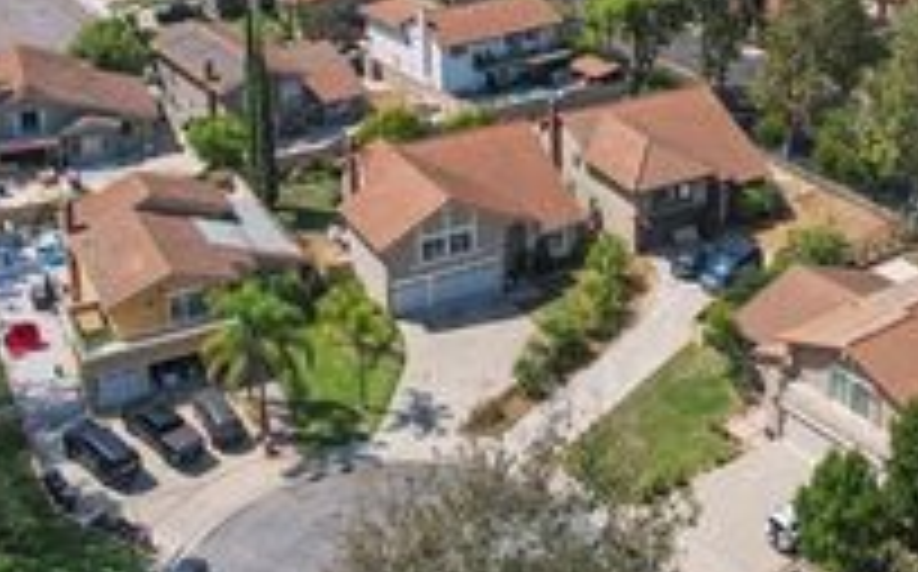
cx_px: 558
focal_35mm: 55
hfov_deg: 36.8
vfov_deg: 22.2
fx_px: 1375
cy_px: -61
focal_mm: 8.38
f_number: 2.8
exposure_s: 1/2000
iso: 120
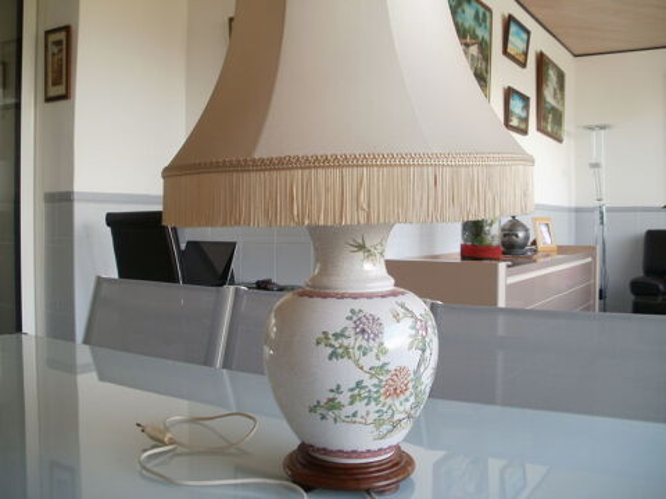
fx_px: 693
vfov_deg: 39.7
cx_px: 333
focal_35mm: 36
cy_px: 250
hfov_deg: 51.4
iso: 100
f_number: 3.5
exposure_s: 1/40
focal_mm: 6.3
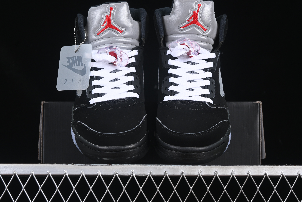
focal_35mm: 75
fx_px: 629
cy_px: 101
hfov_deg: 27.0
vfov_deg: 18.2
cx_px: 151
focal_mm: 50
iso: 160
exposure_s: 1/50
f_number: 6.3
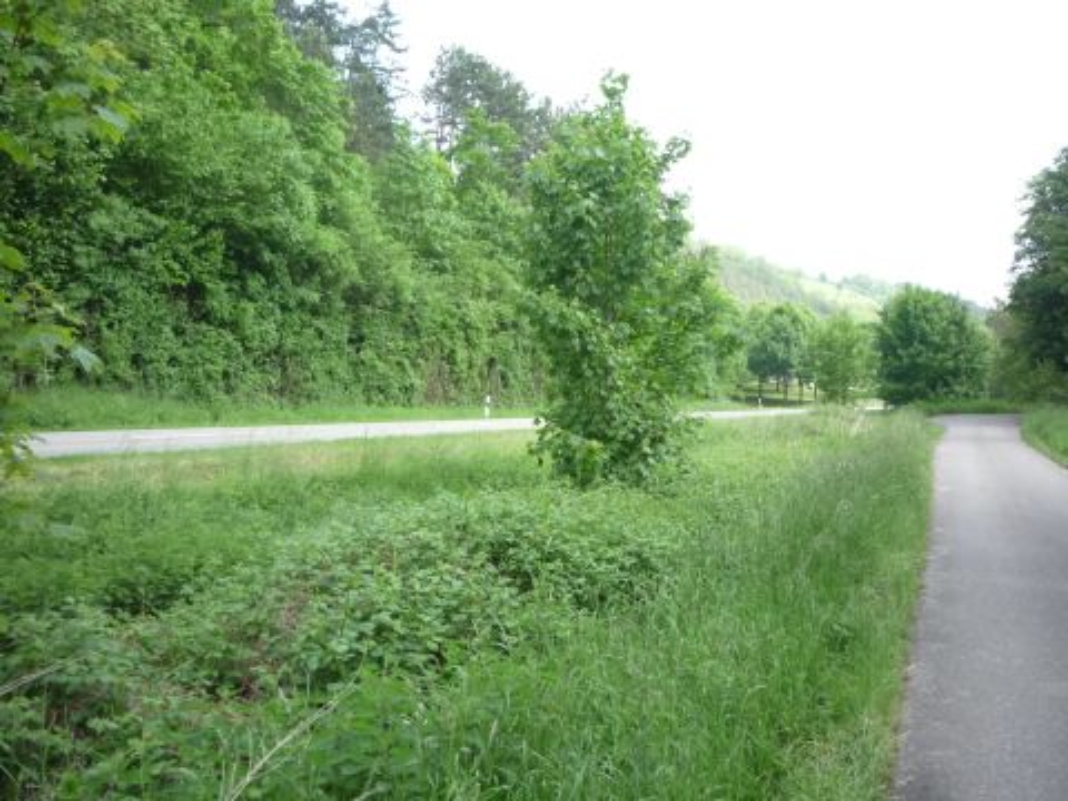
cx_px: 534
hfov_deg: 56.8
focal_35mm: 32
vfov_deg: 44.2
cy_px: 400
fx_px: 987
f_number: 4
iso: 200
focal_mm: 5.2
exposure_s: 1/250
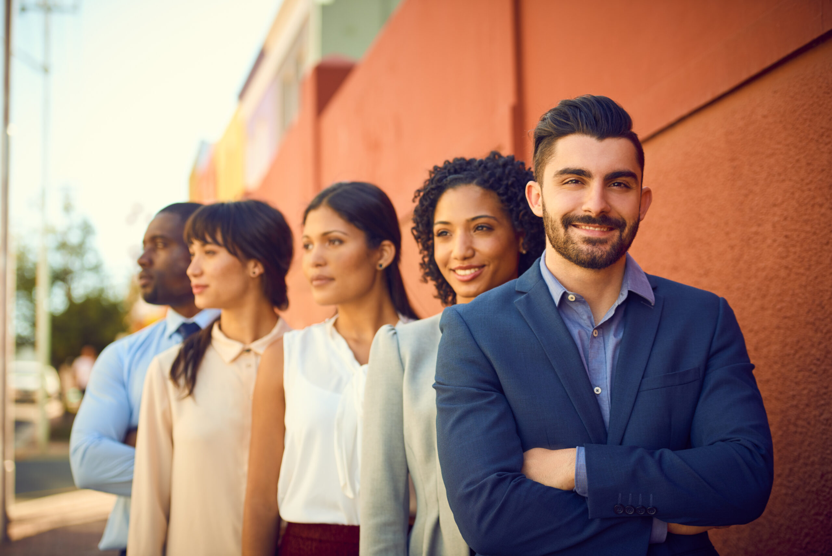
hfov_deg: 28.8
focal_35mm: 70
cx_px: 416
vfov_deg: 19.5
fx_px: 1618
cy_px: 278
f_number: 3.2
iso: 200
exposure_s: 1/640
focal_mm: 70
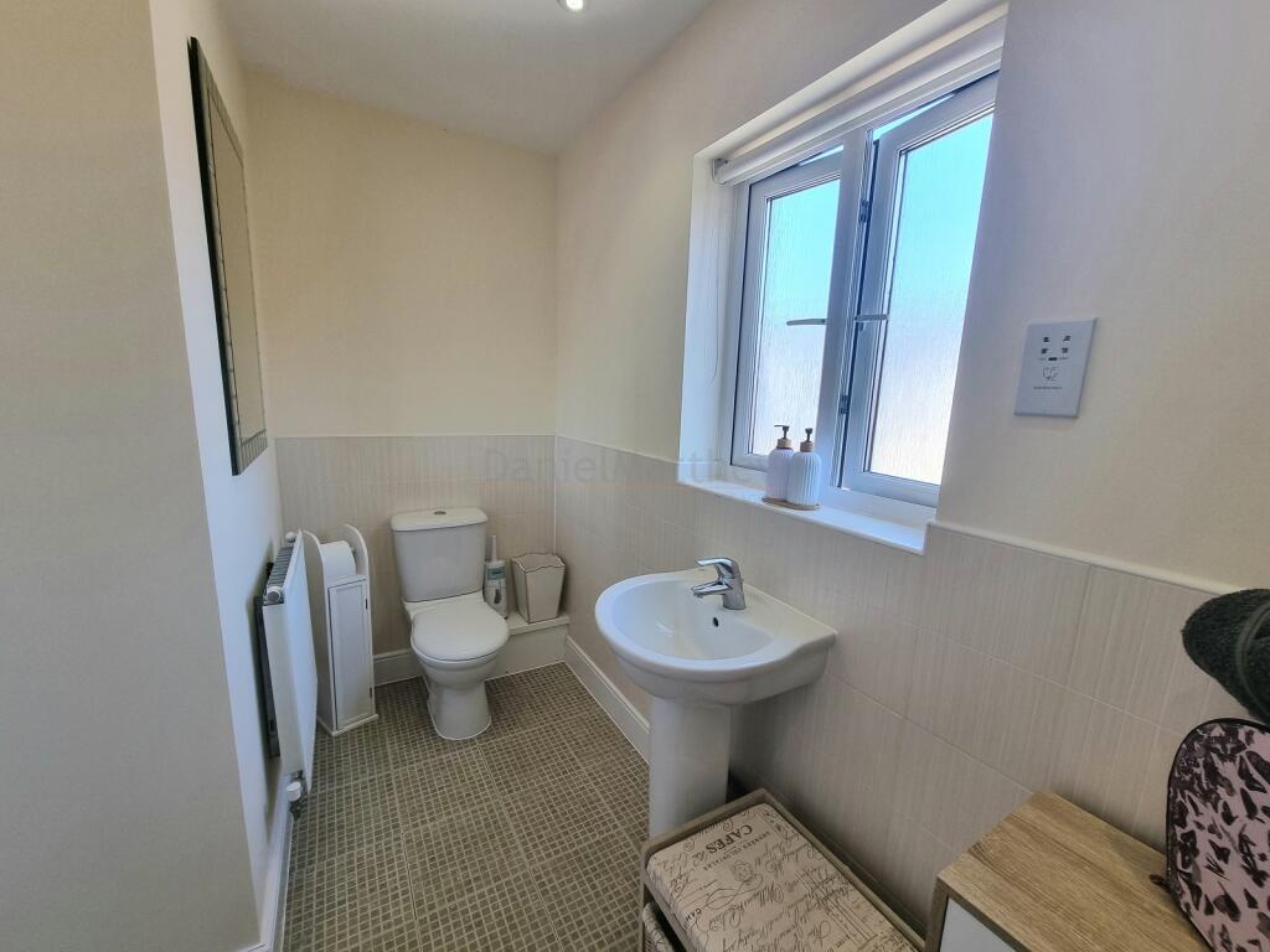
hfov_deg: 106.2
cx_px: 635
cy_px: 476
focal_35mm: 13
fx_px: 477
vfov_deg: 89.9
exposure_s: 1/100
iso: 50
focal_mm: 2.2
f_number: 2.2
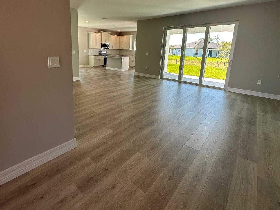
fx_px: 146
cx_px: 119
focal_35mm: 18
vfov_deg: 70.2
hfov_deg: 87.1
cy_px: 77
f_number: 2.2
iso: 50
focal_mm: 2.22
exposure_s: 1/120
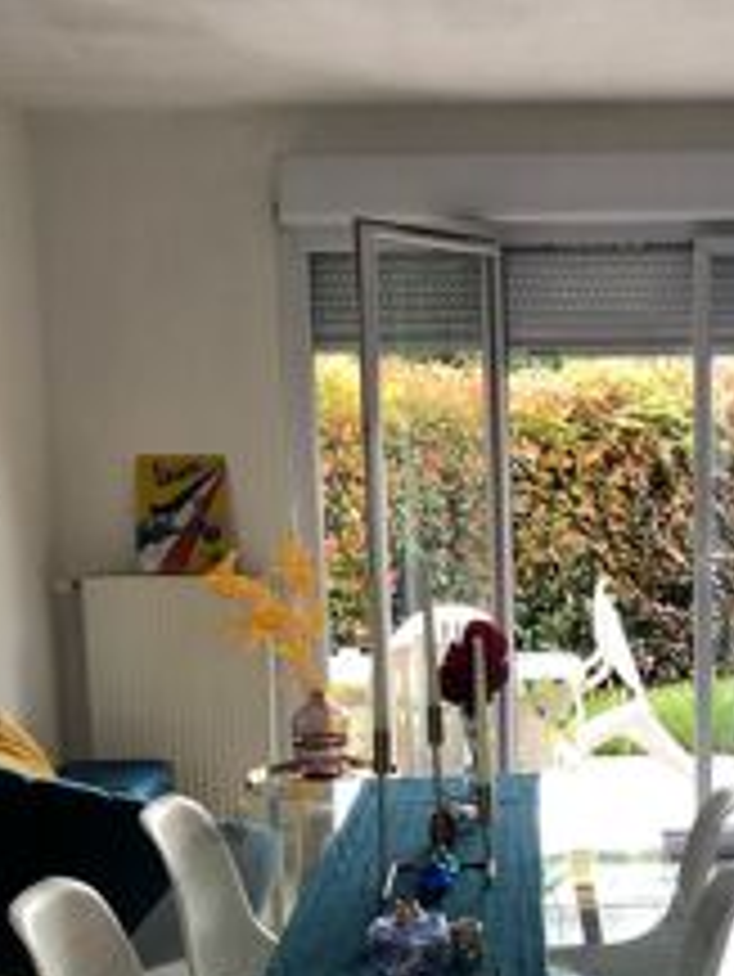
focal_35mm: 55
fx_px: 1553
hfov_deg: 26.0
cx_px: 612
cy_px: 695
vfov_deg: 34.4
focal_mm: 4
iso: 40
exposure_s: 1/20
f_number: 1.8
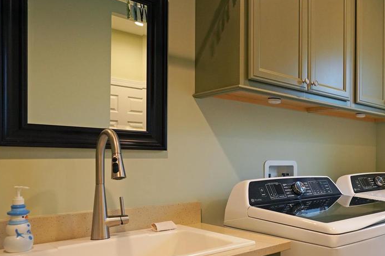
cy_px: 161
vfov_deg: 39.7
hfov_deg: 50.1
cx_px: 355
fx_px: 353
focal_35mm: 33
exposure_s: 1/160
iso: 1600
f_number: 3.2
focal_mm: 16
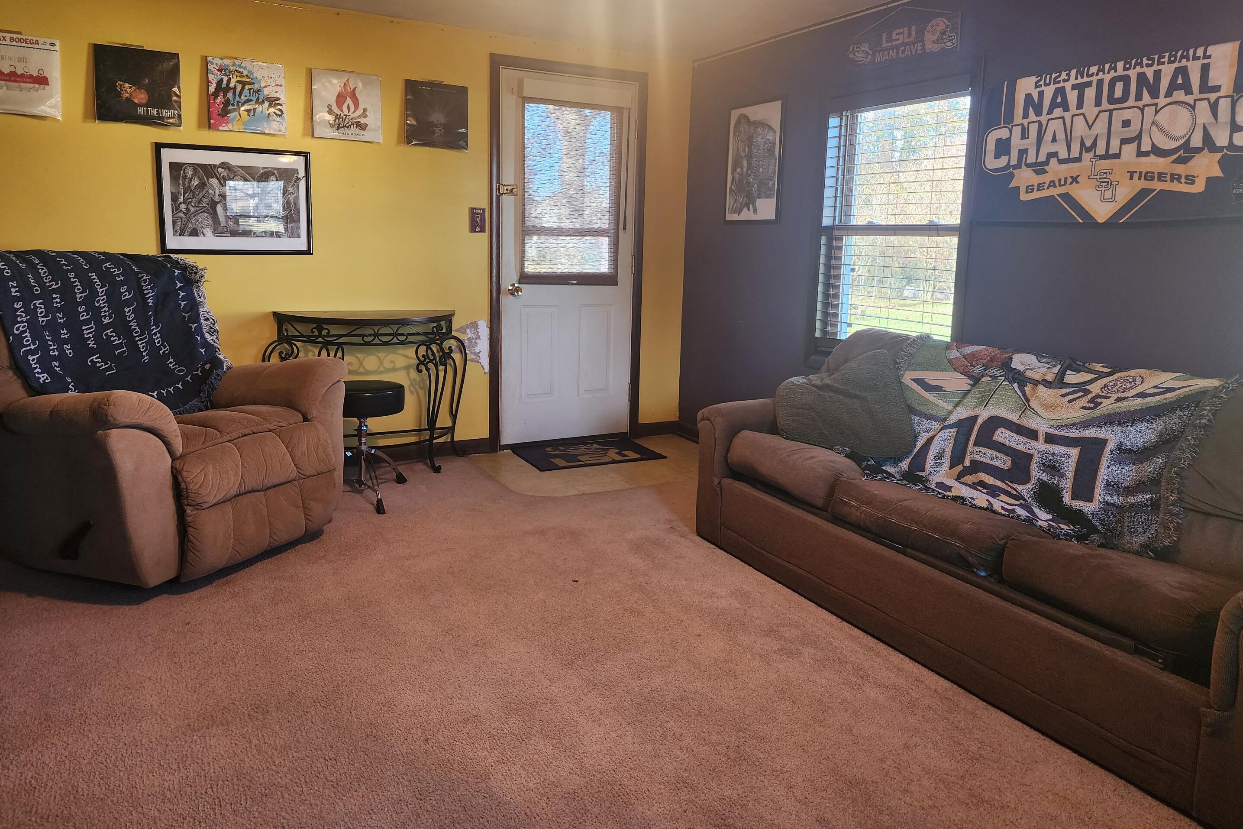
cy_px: 343
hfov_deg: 71.5
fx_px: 863
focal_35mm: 25
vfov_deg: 51.0
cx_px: 608
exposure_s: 1/120
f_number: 1.8
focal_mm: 6.4
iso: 320
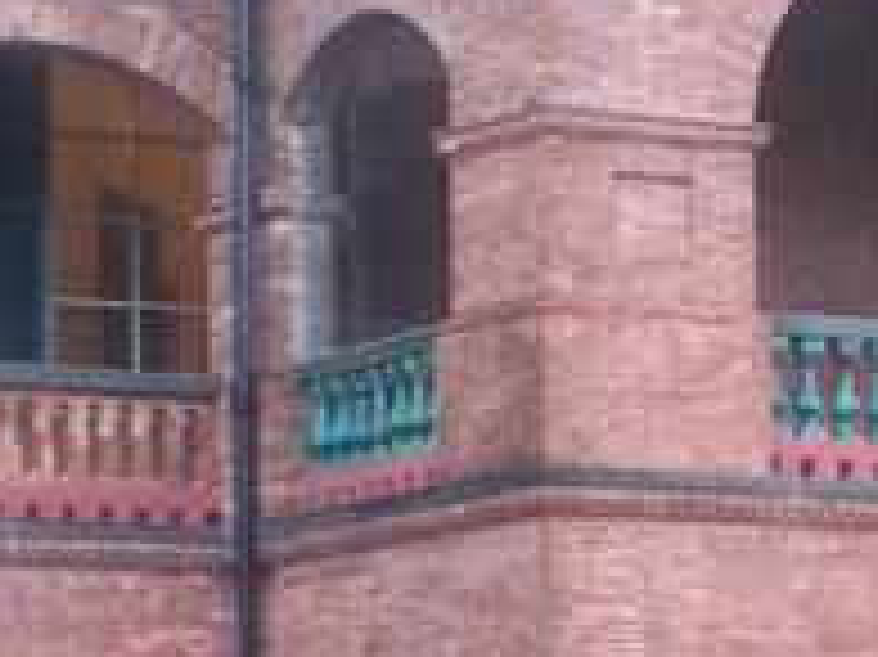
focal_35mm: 269
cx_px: 1328
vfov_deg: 5.5
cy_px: 1022
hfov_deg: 7.2
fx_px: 6819
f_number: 3.2
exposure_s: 1/30
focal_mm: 13.7
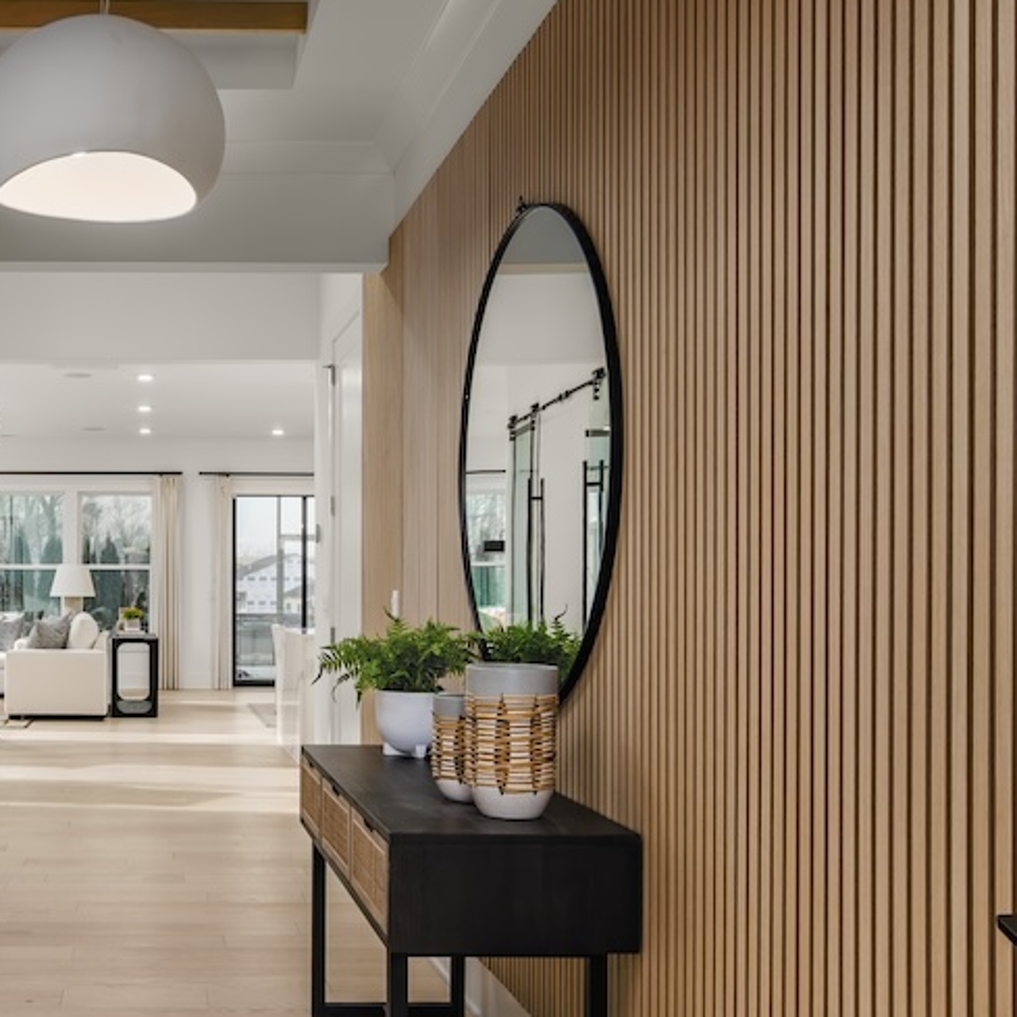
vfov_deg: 43.5
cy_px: 635
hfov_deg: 40.8
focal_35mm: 38
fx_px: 1263
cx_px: 121
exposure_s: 1/200
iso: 200
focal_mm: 19
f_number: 9
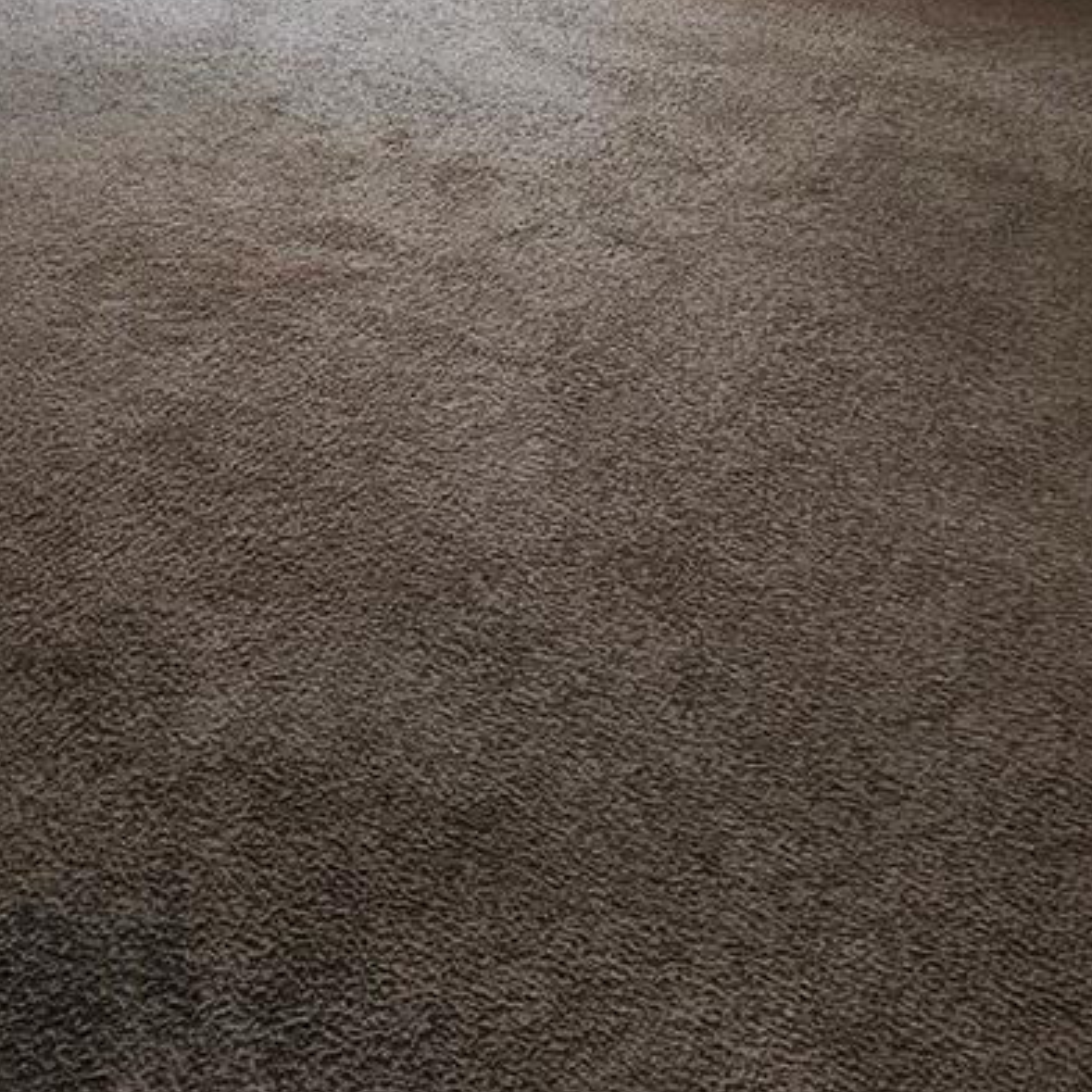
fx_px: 2213
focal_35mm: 62
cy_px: -397
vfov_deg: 23.8
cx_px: 239
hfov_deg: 27.2
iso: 200
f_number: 1.7
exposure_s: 1/120
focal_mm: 6.3
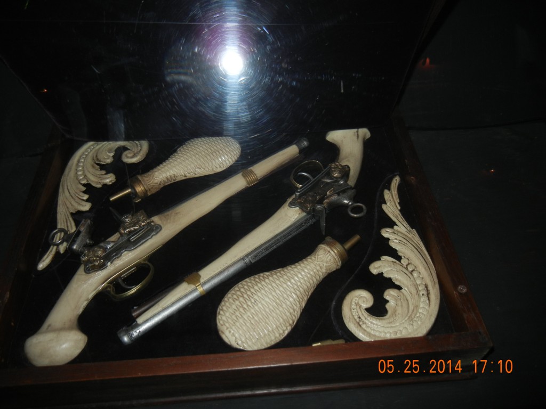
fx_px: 473
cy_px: 204
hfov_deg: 60.0
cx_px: 273
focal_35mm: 30
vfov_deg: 46.8
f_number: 3.5
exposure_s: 1/30
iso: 200
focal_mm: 5.4
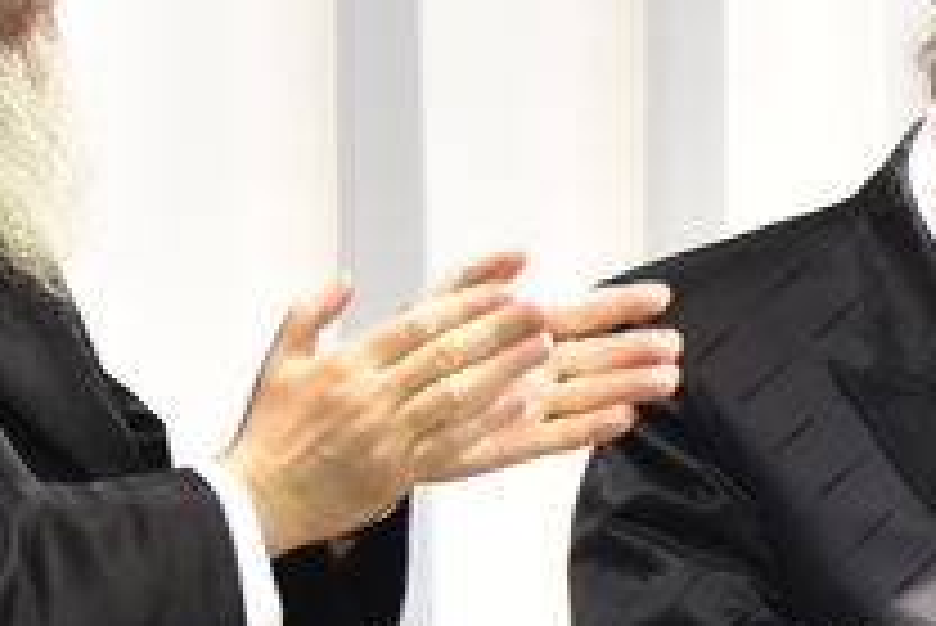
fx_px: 16079
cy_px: 624
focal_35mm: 618
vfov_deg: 2.2
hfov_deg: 3.3
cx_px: 1890
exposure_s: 1/125
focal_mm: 92
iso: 2500
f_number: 5.6
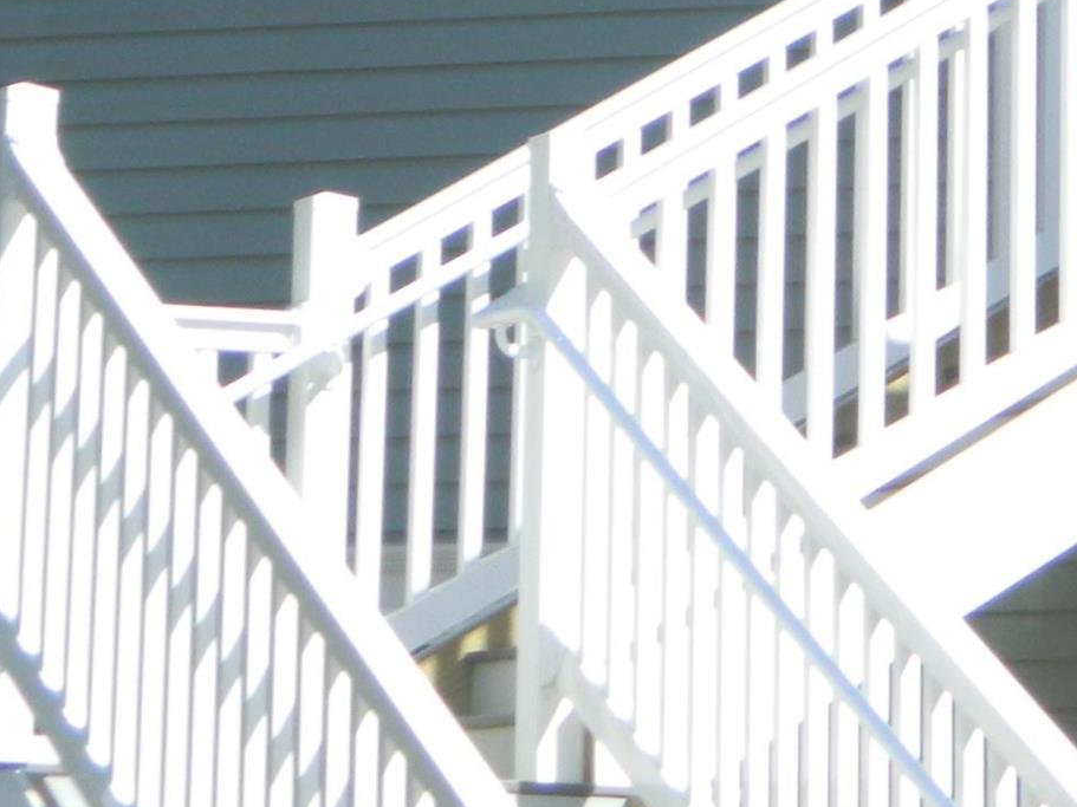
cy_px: -486
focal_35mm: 236
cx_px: 1304
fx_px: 7342
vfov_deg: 6.2
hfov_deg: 8.3
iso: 110
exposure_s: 1/500
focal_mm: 12.6
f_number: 4
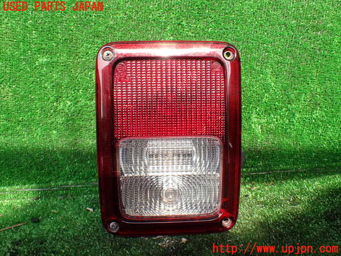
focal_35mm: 30
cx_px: 170
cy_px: 128
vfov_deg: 46.8
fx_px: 296
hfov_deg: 60.0
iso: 100
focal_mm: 5.4
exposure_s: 1/125
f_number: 3.2
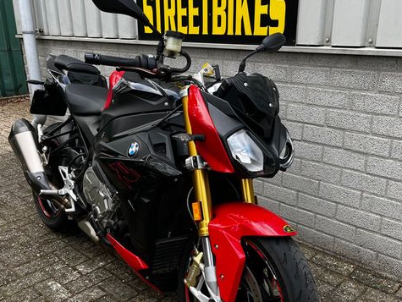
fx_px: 407
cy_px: 169
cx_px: 209
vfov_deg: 40.7
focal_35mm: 35
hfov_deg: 52.6
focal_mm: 5.1
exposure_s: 1/121
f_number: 1.6
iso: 32
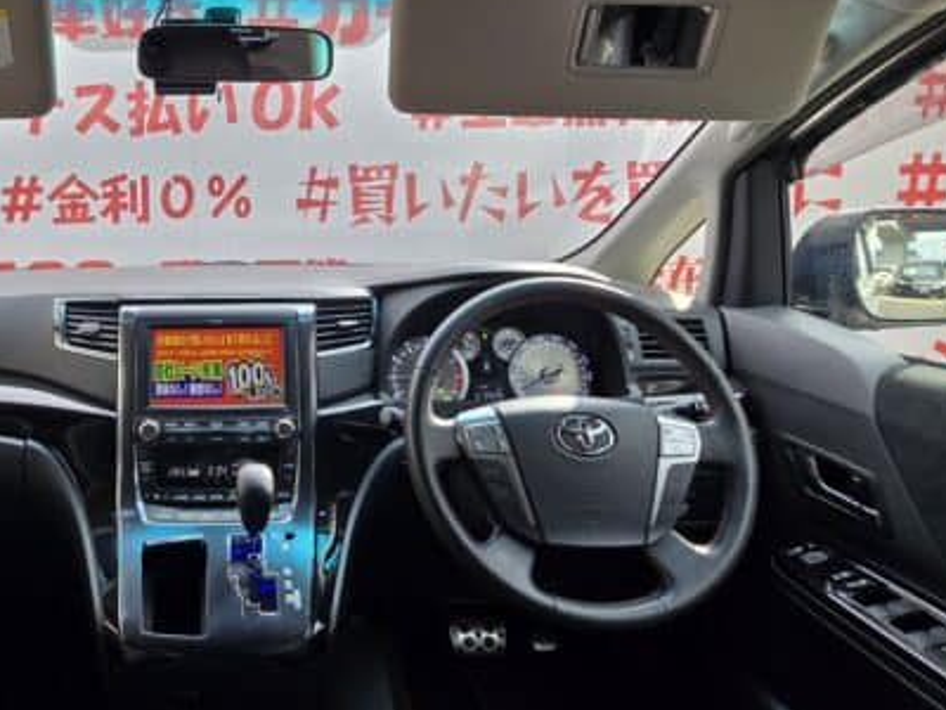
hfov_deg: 62.9
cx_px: 222
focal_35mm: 26
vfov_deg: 52.5
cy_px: 265
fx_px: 711
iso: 50
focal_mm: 2.2
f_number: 2.2
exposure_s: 1/200
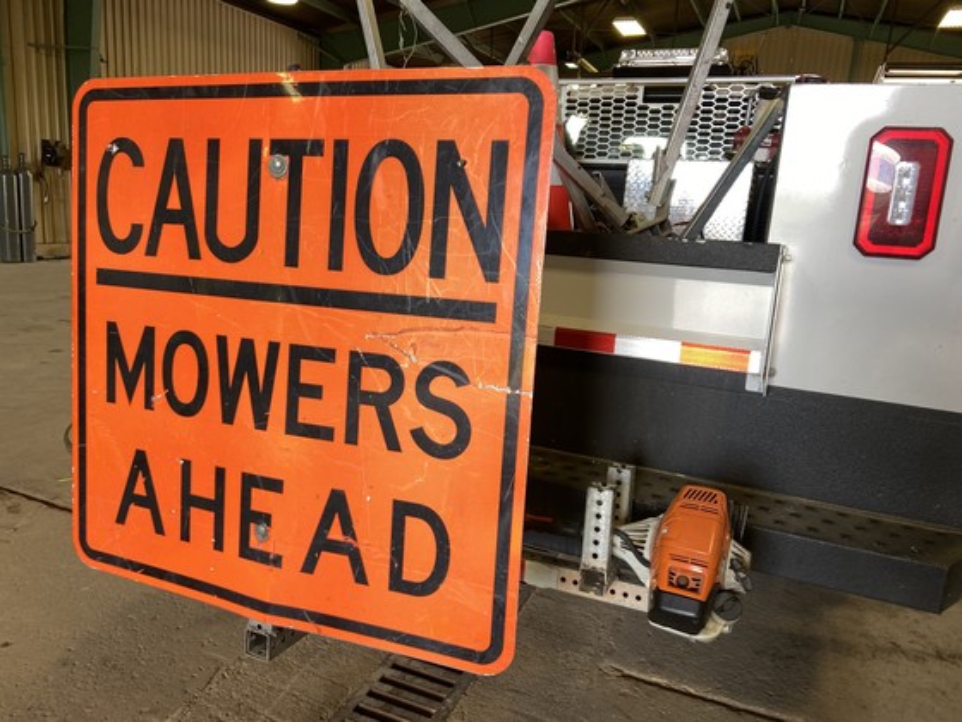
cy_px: 361
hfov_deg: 67.3
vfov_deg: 53.1
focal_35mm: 26
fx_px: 723
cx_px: 481
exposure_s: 1/60
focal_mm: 4.25
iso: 64
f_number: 1.8
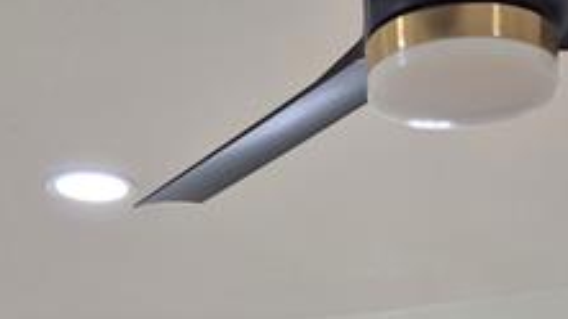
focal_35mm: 87
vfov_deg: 13.1
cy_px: 489
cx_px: 368
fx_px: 1310
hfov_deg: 24.4
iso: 80
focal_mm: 5.4
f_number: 1.8
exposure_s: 1/120
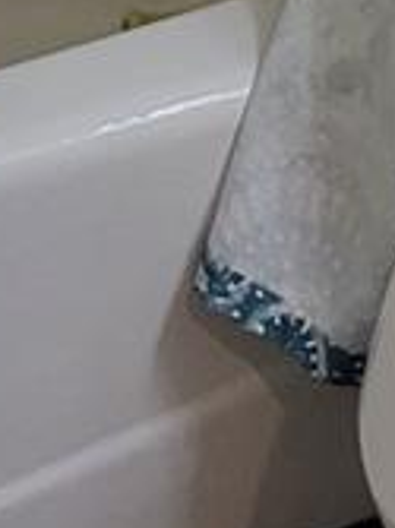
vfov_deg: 8.2
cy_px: -1277
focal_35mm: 187
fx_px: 2849
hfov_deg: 7.8
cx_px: 518
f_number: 1.8
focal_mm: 5.4
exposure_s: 1/120
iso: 250
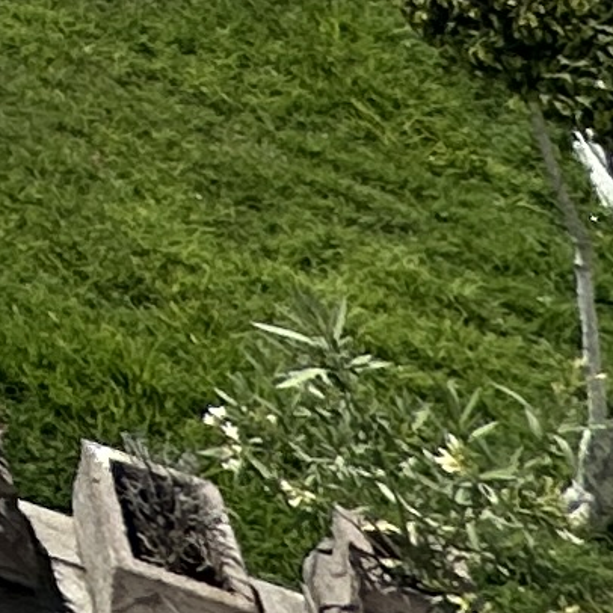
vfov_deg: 9.8
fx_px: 2464
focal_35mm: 123
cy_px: -1347
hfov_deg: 8.4
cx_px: -1751
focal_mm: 2.22
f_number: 2.2
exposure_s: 1/2304
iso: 50
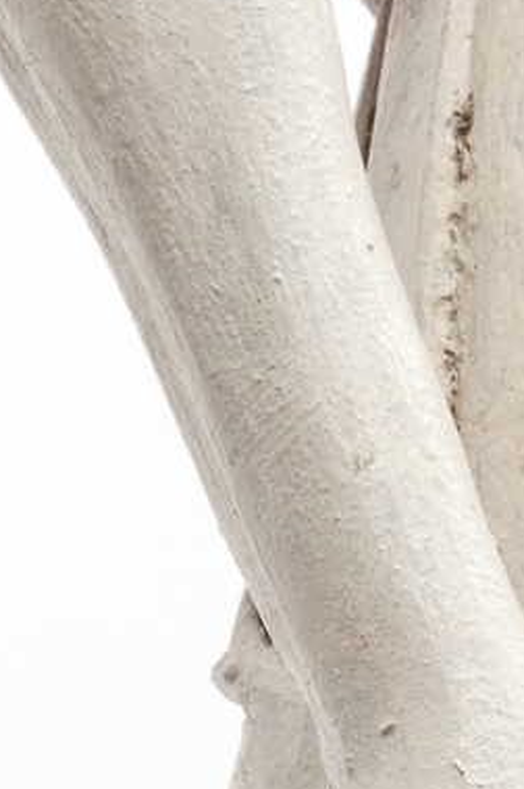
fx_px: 2909
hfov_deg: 10.0
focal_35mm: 133
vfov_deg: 14.3
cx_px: 804
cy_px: 1218
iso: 250
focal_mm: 28
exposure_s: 1/125
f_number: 20
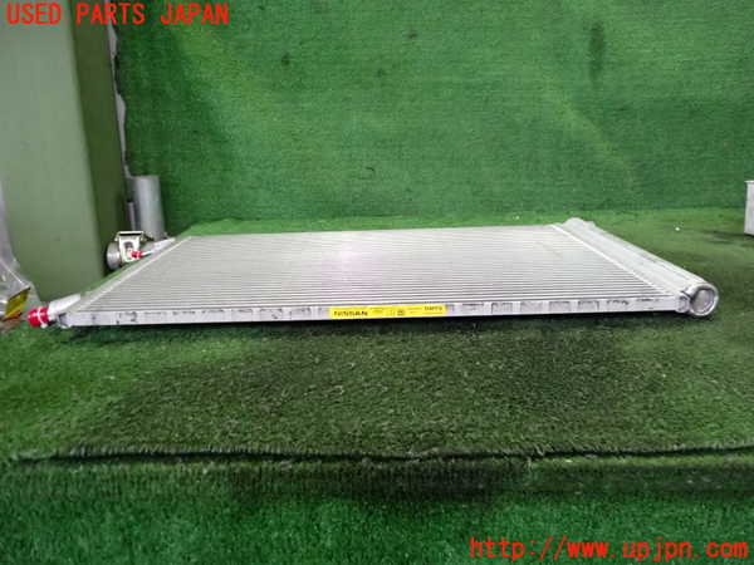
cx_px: 377
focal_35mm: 30
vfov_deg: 46.8
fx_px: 653
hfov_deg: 60.0
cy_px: 282
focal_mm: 5.4
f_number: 2.3
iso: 1250
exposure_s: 1/100
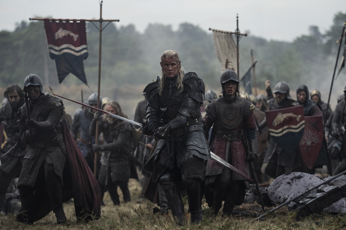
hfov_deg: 12.9
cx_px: 173
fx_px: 1528
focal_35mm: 159
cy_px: 115
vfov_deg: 8.6
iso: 1600
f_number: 4
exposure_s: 1/1000
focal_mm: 159
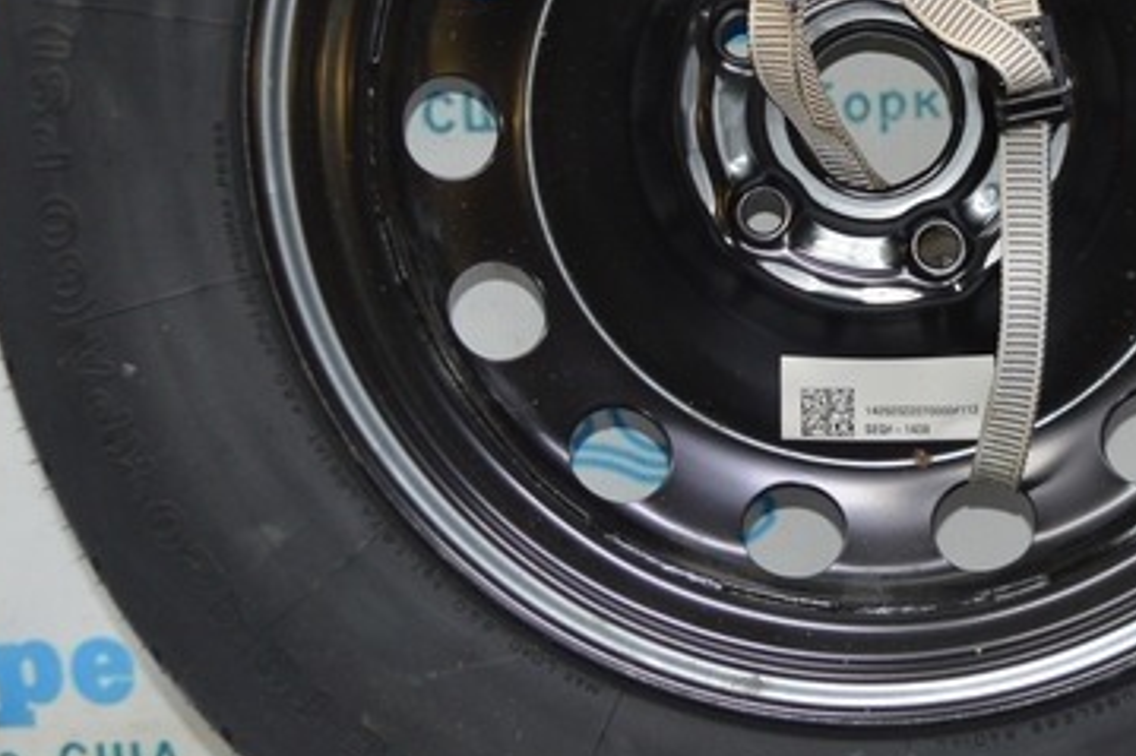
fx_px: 3104
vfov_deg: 13.8
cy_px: 131
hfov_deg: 20.6
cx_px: 867
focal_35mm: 98
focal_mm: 23
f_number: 3.8
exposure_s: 1/60
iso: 450
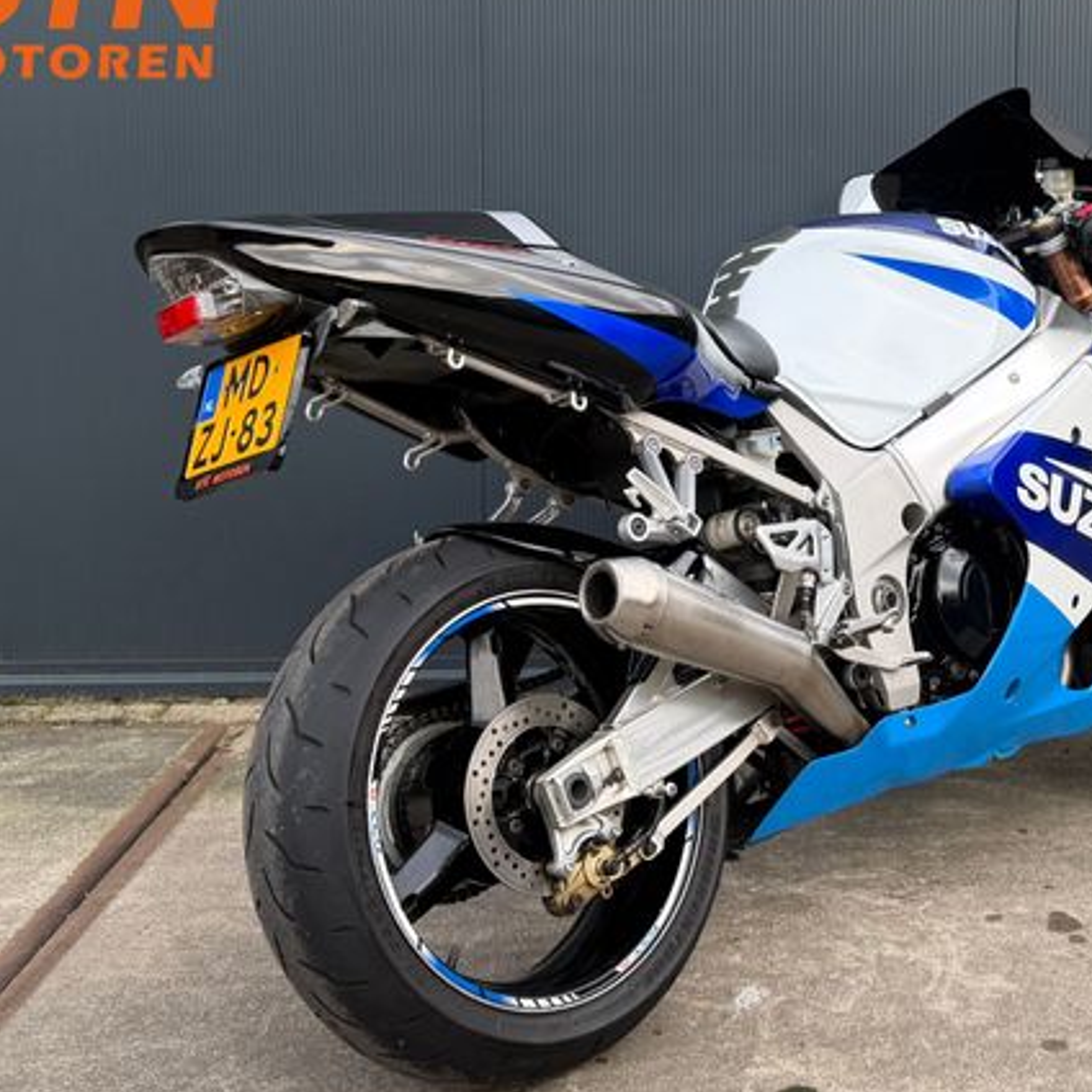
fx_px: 1142
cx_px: 739
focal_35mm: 32
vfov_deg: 51.0
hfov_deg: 50.1
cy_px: 500
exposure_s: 1/121
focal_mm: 6.76
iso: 80
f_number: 1.78
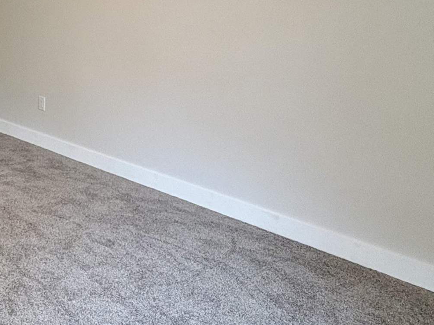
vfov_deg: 32.1
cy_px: 37
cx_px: -1
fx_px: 539
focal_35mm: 43
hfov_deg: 38.8
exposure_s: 1/120
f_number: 2.2
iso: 200
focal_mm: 2.22
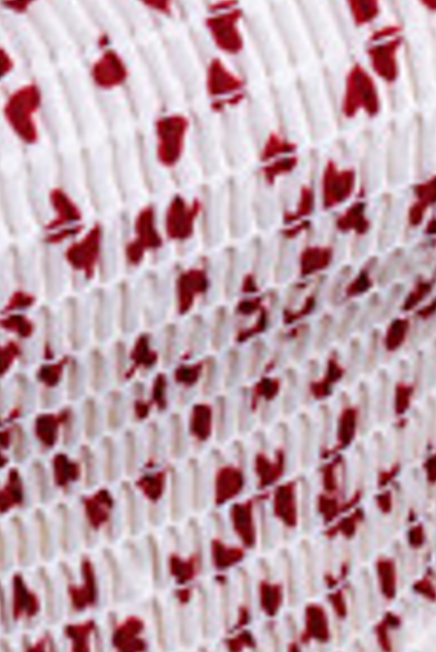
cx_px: -207
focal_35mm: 883
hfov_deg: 1.6
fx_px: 16004
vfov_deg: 2.3
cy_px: -238
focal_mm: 95
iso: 1250
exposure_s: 1/20
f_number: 16
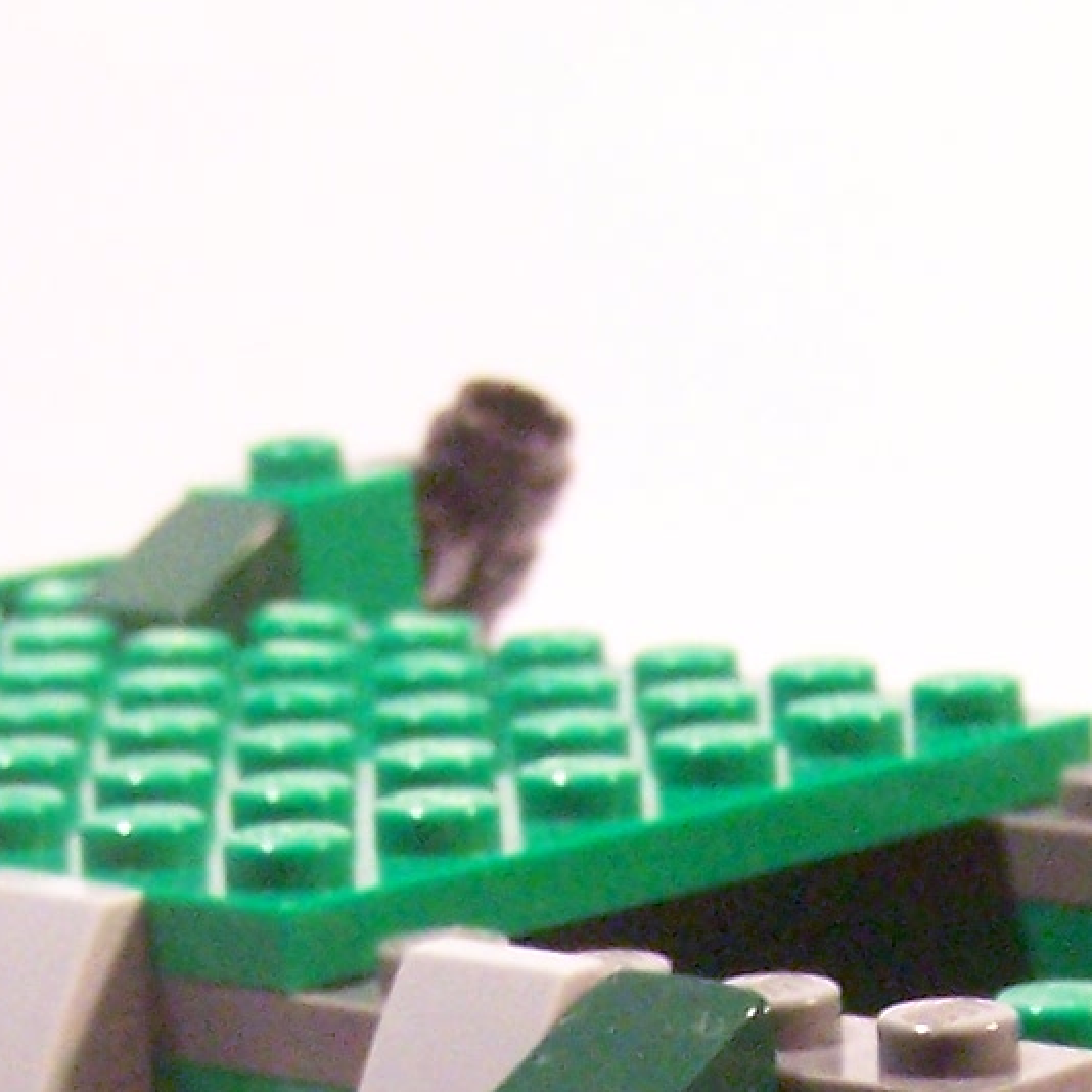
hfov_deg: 10.8
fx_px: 5782
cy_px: 1679
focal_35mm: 162
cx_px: 679
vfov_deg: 10.4
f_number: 3.2
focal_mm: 6.3
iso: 400
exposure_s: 1/45
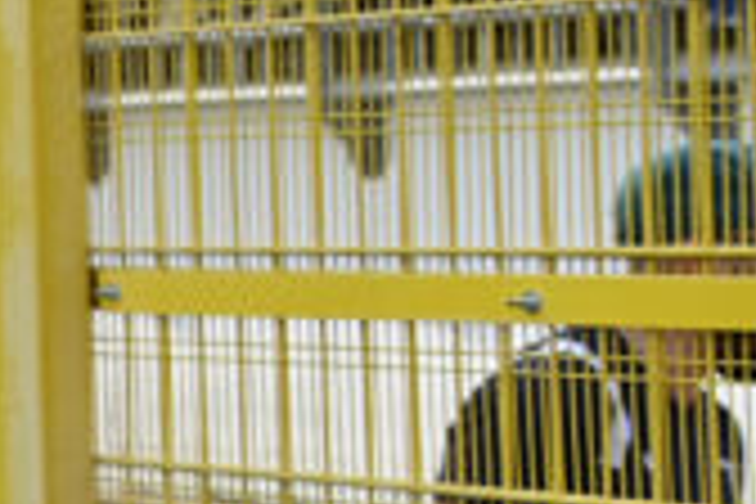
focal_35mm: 146
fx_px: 3066
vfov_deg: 9.4
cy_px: 340
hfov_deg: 10.5
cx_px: -1426
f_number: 4.5
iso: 400
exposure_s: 1/1250
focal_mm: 24
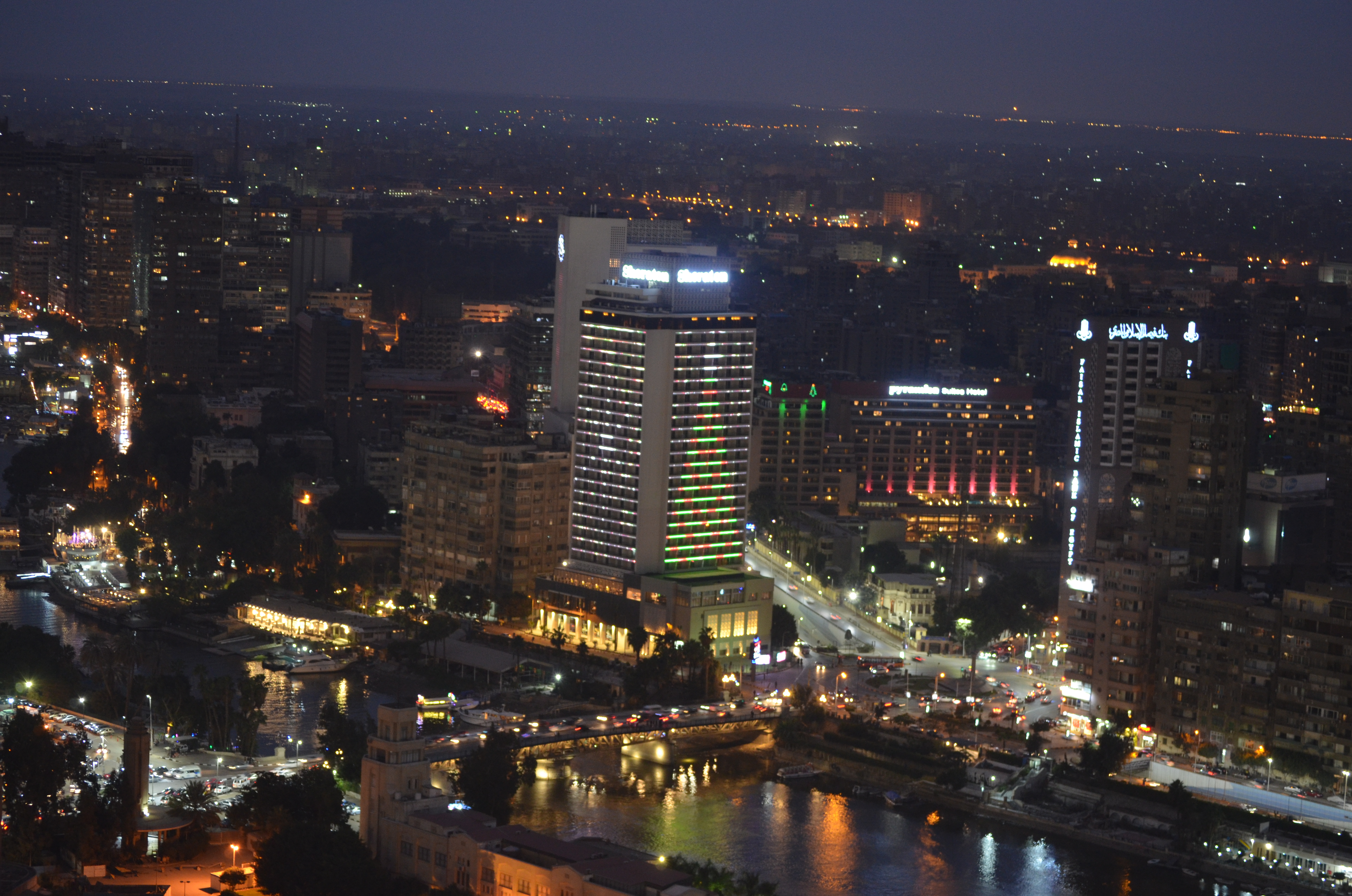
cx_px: 676
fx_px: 3092
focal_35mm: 82
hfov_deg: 24.7
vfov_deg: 16.5
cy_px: 448
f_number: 5
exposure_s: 1/4
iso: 800
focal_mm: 55
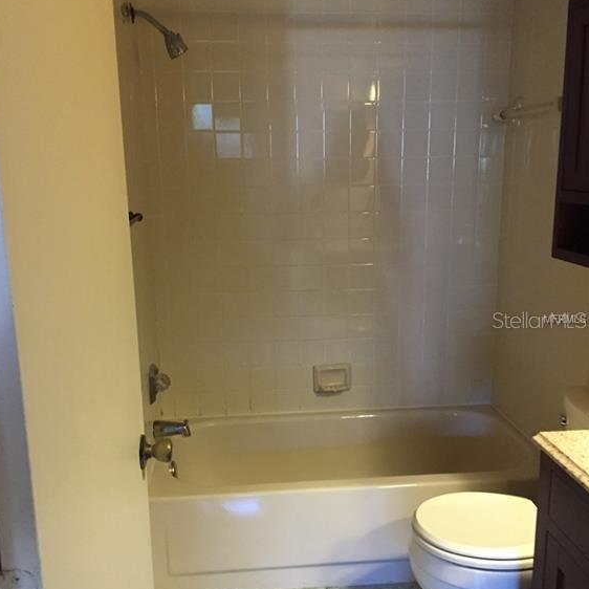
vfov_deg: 47.2
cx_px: 289
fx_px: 674
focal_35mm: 35
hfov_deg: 47.2
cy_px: 320
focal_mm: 4.15
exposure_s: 1/17
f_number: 2.2
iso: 250
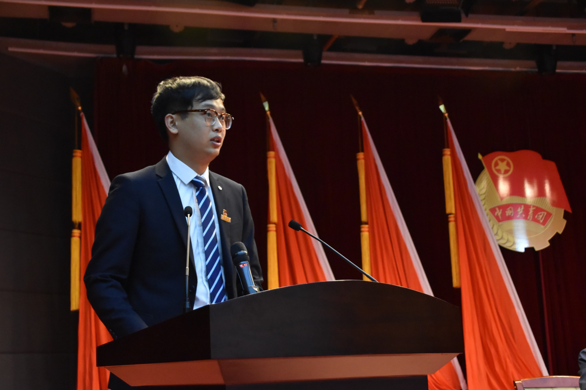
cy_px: 195
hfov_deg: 37.9
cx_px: 293
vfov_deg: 25.7
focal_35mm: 52
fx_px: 854
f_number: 4.5
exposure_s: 1/80
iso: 4000
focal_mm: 35
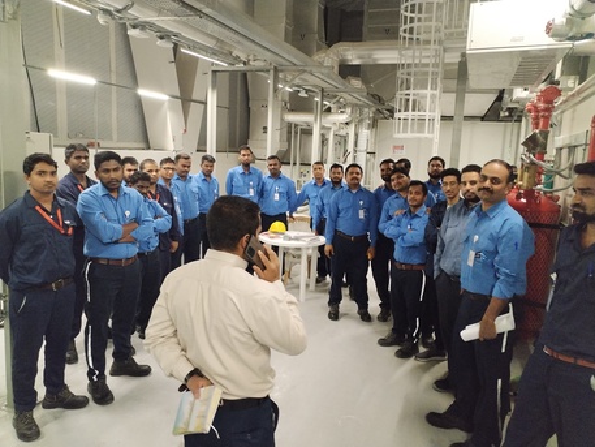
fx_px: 499
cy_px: 224
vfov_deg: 48.2
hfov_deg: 61.6
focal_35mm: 29
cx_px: 298
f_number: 1.8
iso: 2896
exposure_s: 1/100
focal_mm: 4.75
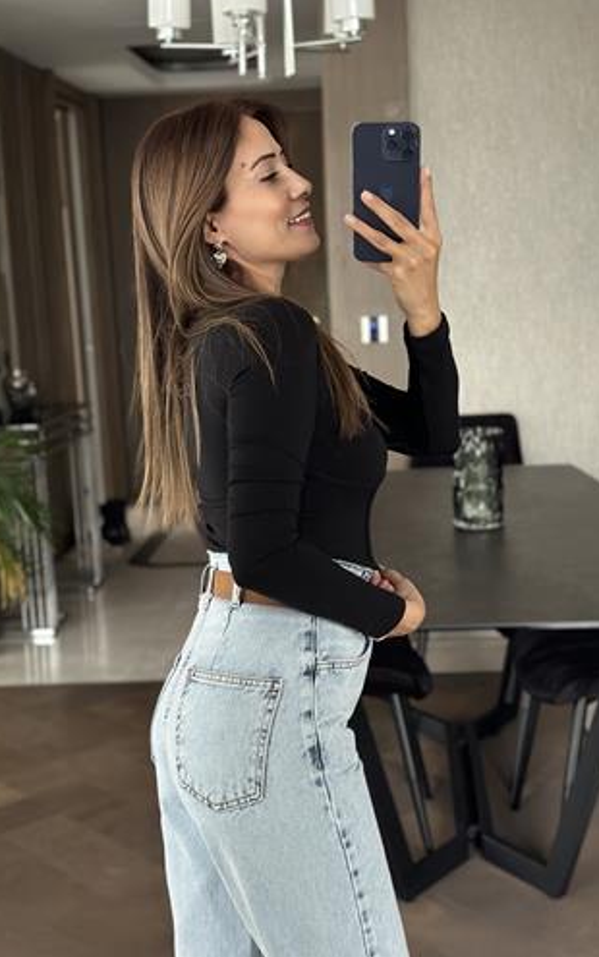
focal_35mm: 52
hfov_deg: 24.9
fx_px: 1356
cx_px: 327
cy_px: 472
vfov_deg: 38.8
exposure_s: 1/40
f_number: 1.78
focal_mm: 6.86
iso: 500
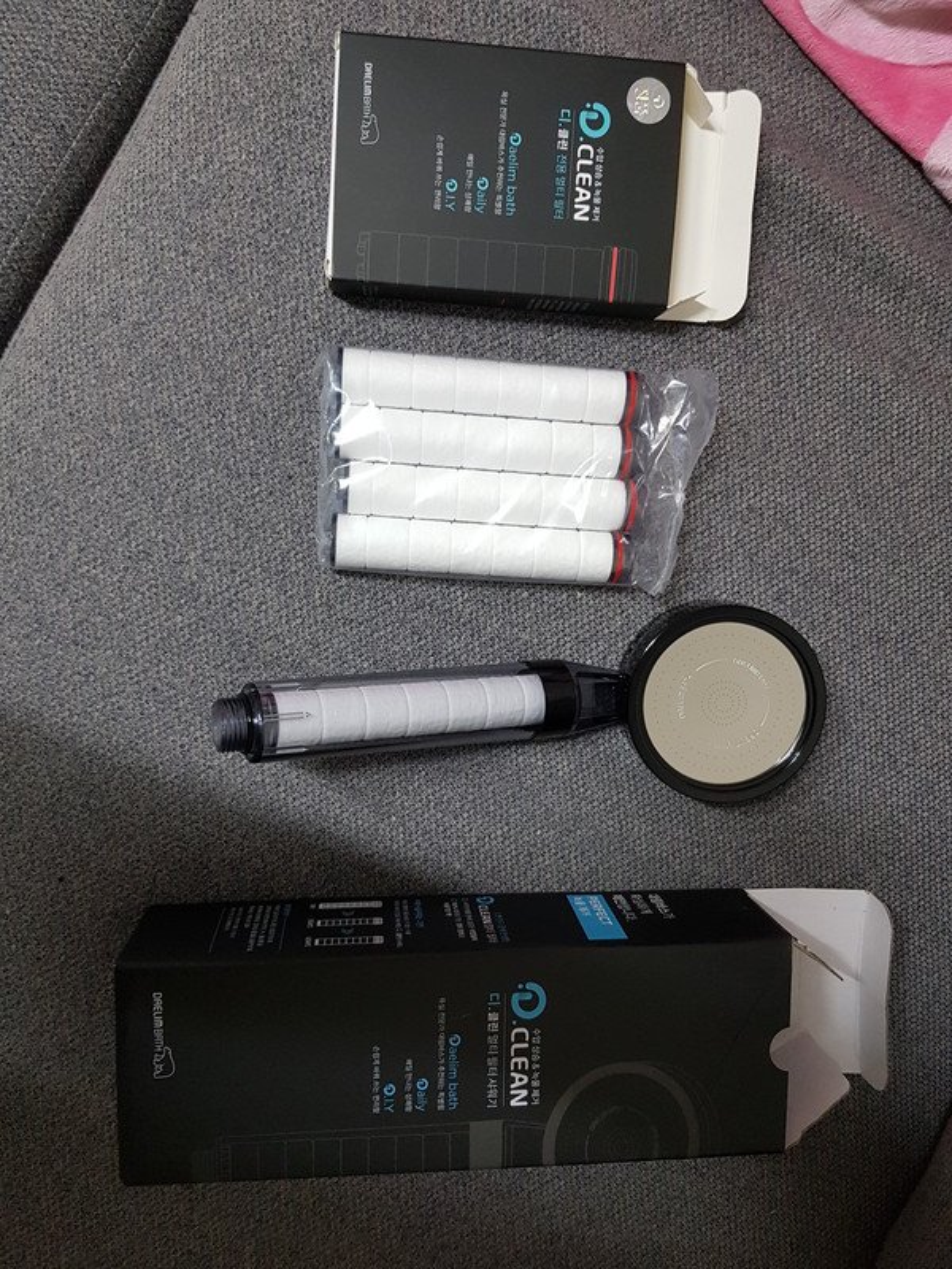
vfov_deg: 67.3
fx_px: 953
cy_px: 634
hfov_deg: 53.1
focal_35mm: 26
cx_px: 476
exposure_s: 1/40
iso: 160
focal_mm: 4.3
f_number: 1.7
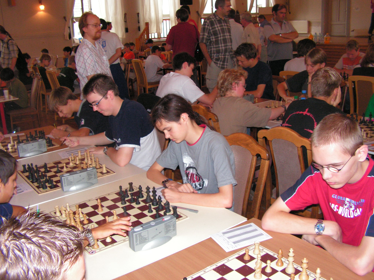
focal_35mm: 36
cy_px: 140
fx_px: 389
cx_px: 187
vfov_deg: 39.7
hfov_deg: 51.4
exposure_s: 1/40
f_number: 3.2
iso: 200
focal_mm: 6
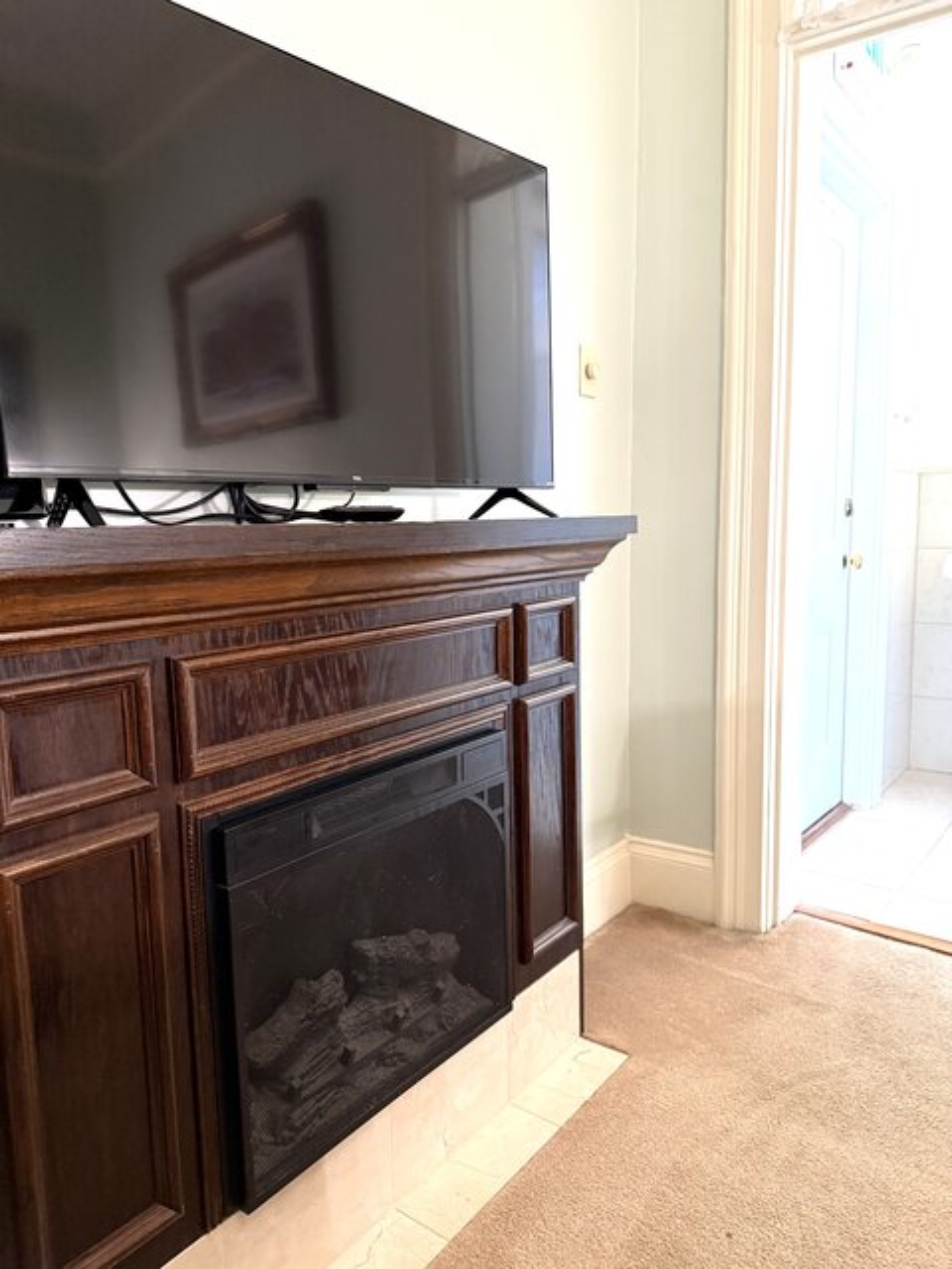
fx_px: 880
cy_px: 634
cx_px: 476
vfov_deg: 71.6
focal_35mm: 24
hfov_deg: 56.8
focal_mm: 6.76
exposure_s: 1/60
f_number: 1.78
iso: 640
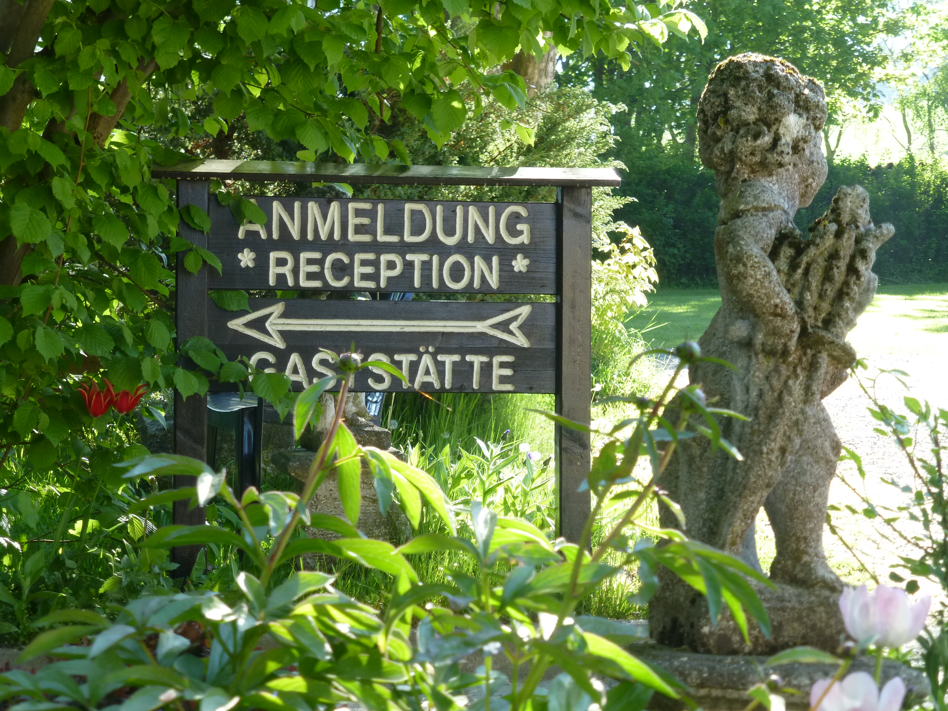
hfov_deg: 21.8
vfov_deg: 16.4
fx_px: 2465
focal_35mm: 90
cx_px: 474
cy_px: 356
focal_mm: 16.1
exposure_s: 1/60
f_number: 5.2
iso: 160
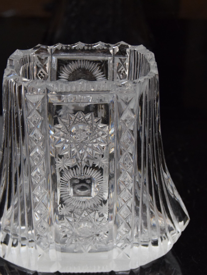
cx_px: 85
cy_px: 154
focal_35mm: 68
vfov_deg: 28.5
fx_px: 542
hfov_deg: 21.6
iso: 1600
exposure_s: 1/80
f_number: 4.5
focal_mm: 28
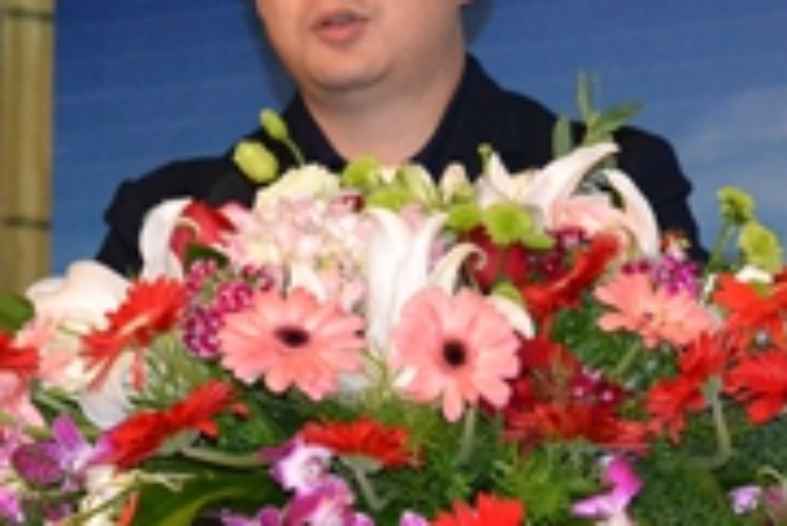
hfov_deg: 7.3
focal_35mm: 282
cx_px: 430
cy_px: 263
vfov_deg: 4.9
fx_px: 6170
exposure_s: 1/60
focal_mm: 62
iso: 3200
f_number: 5.3
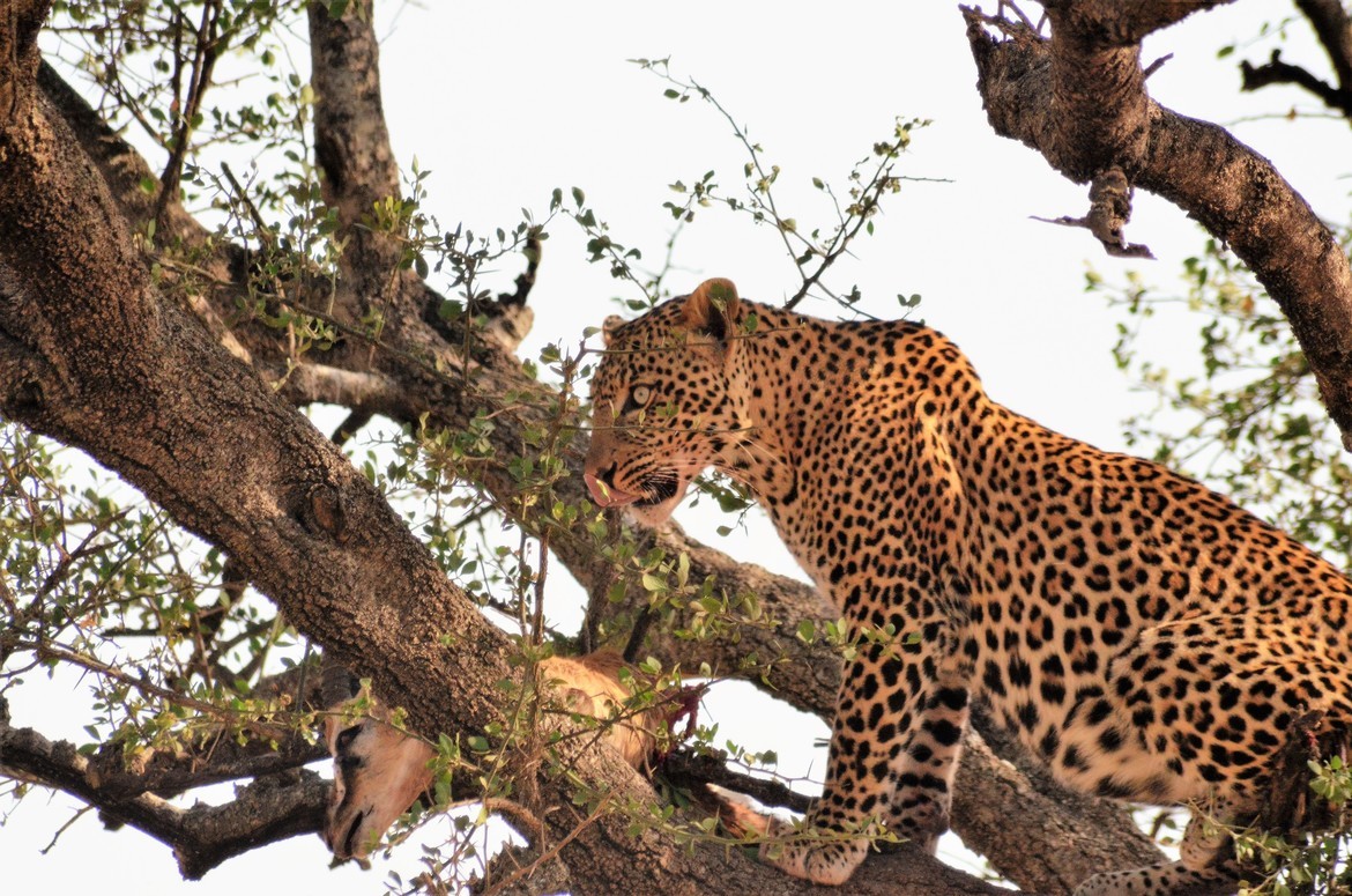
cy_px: 448
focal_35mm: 450
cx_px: 676
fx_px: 16865
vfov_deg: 3.0
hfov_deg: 4.6
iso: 1600
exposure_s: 1/2000
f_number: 8
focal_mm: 300
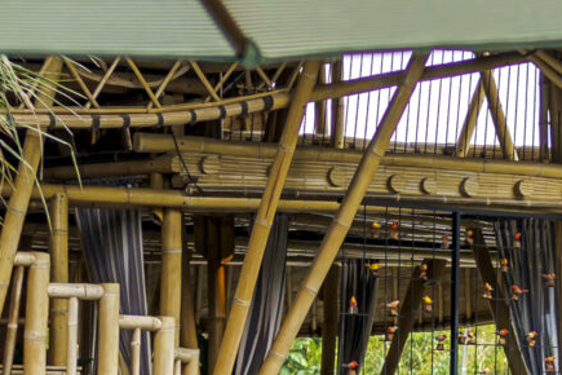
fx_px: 3216
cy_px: 637
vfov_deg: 6.5
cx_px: 576
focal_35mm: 206
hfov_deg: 9.9
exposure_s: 1/500
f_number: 2
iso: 160
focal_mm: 35
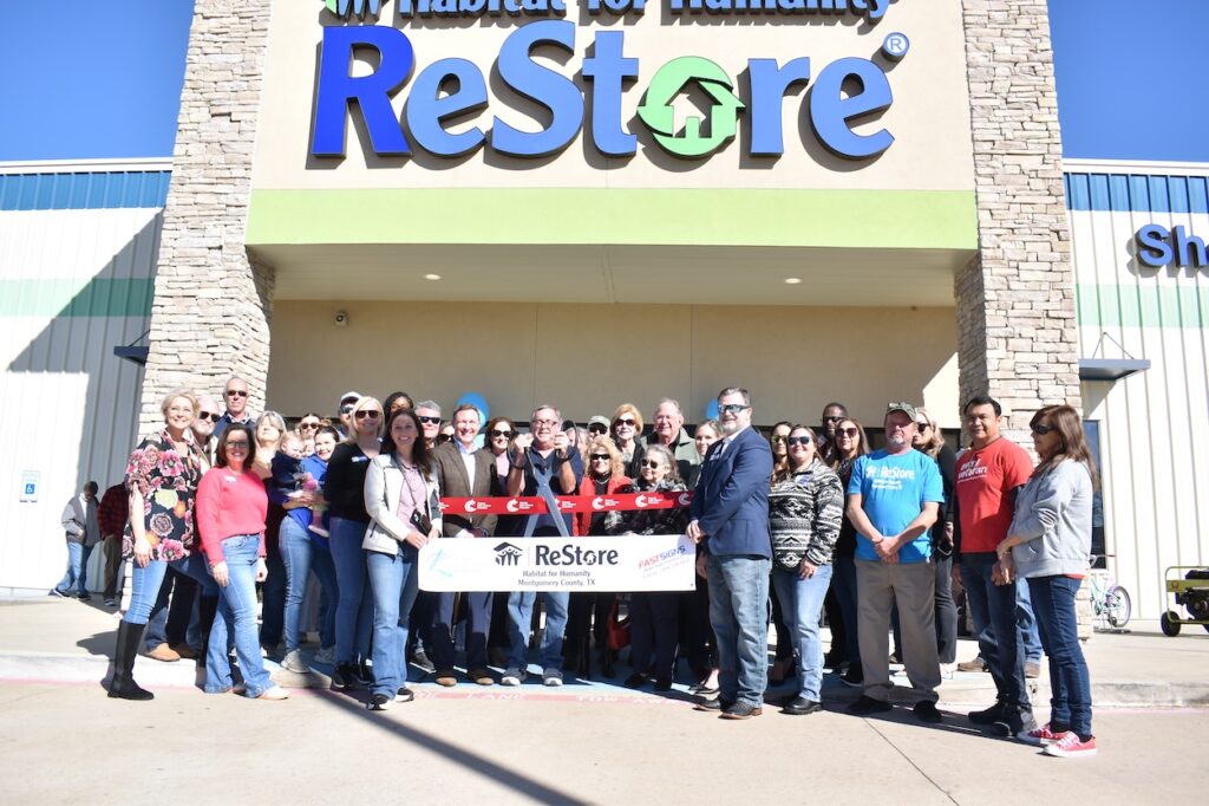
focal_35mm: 27
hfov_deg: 67.4
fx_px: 906
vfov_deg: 47.9
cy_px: 403
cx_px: 604
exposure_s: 1/400
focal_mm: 18
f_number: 5.6
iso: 100
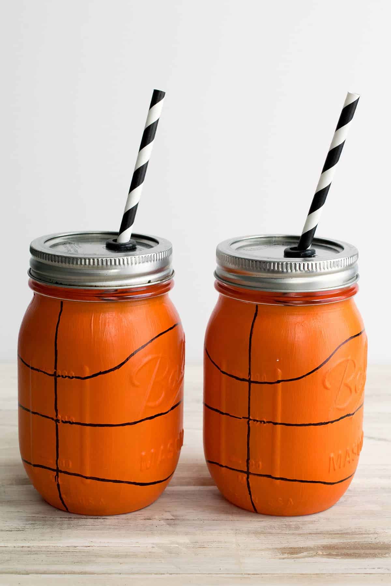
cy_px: 293
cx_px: 196
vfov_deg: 33.4
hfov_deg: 22.6
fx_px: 977
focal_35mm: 60
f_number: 8
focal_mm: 40
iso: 640
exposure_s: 1/80
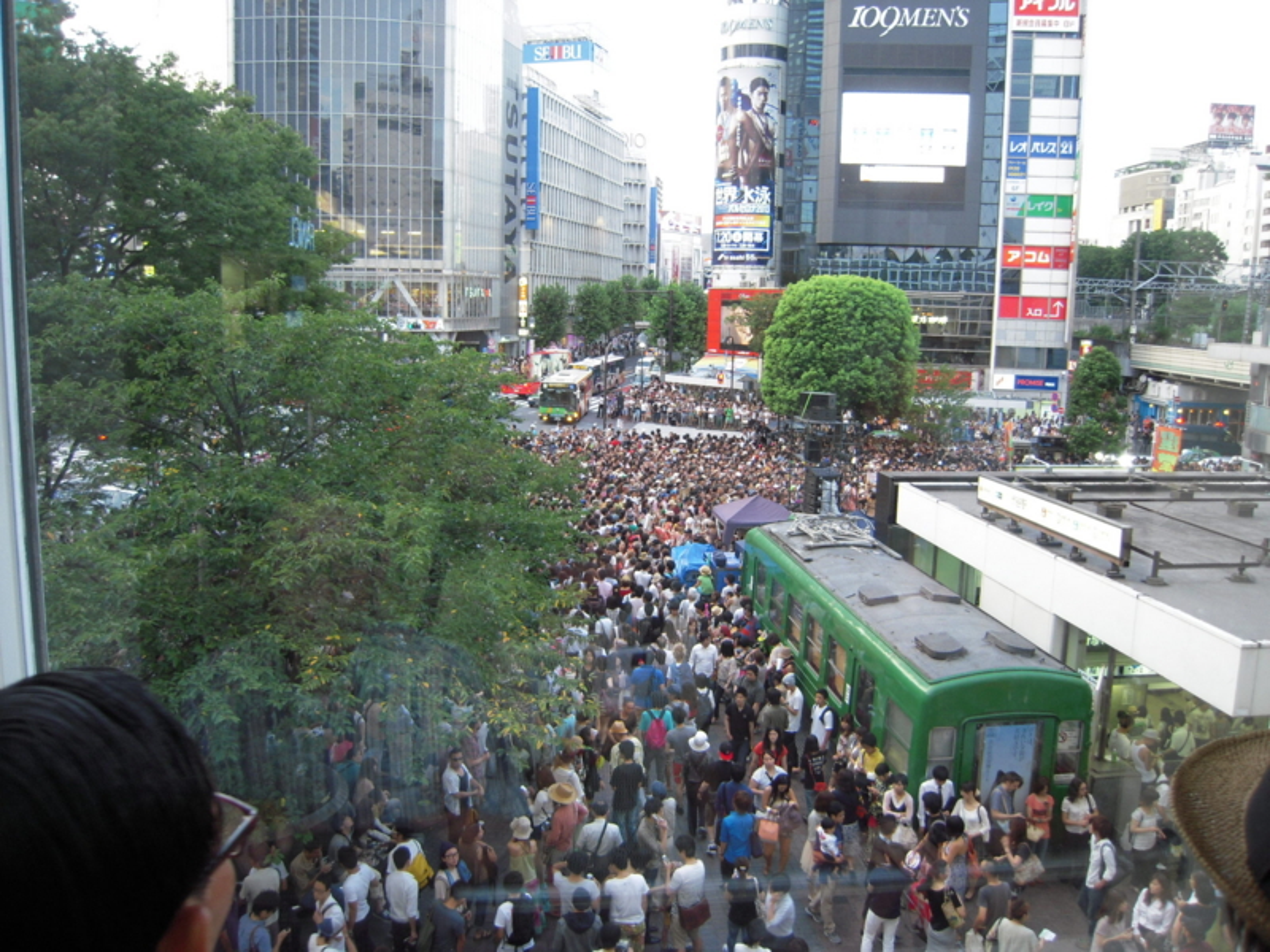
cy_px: 476
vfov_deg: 49.7
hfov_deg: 63.4
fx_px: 1027
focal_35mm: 28
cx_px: 635
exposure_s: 1/30
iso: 125
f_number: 2.7
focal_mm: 5
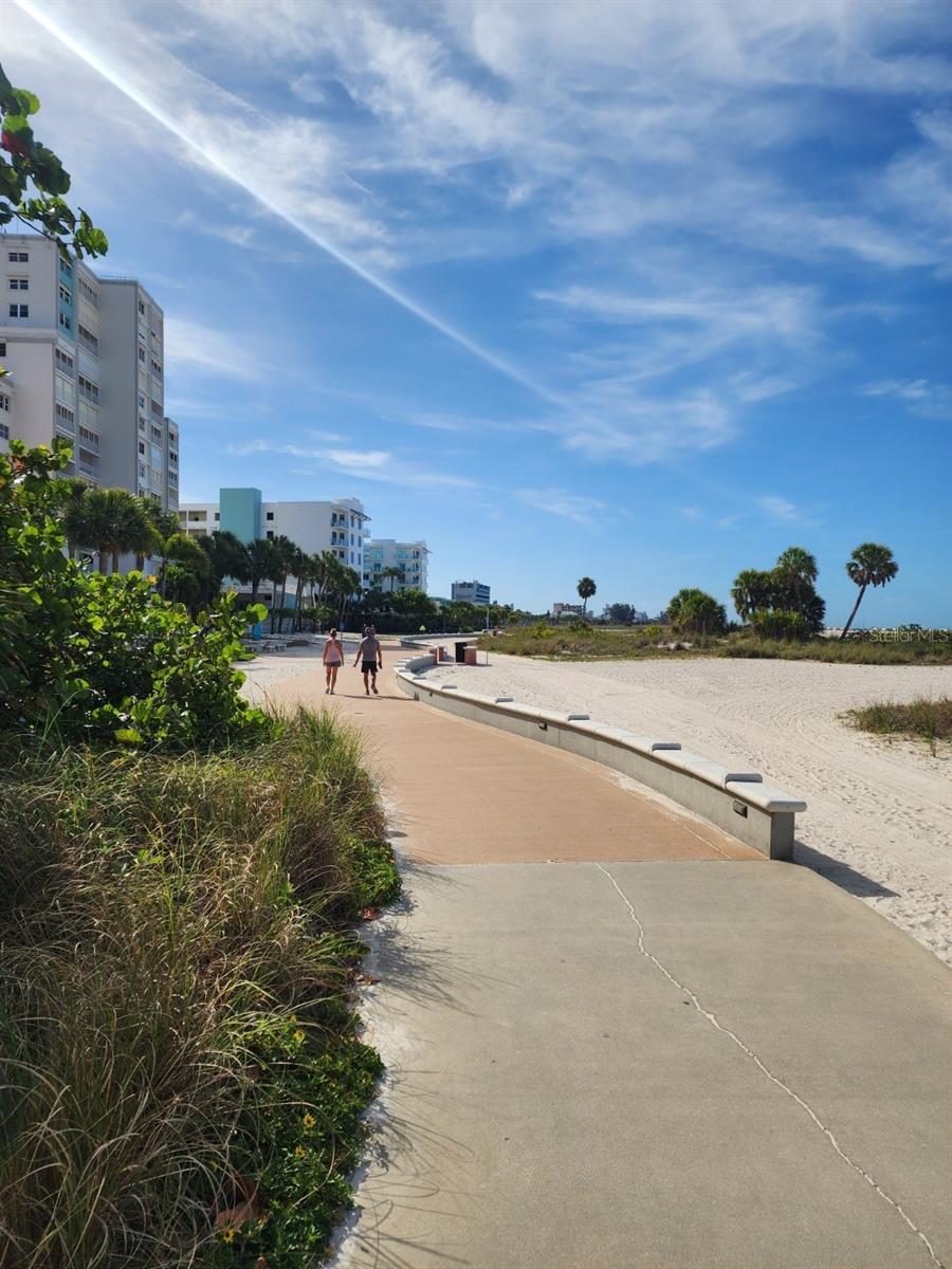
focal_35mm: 23
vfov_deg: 73.9
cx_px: 476
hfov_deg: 58.9
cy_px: 634
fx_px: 843
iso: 12
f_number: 1.8
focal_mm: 6.4
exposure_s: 1/2169
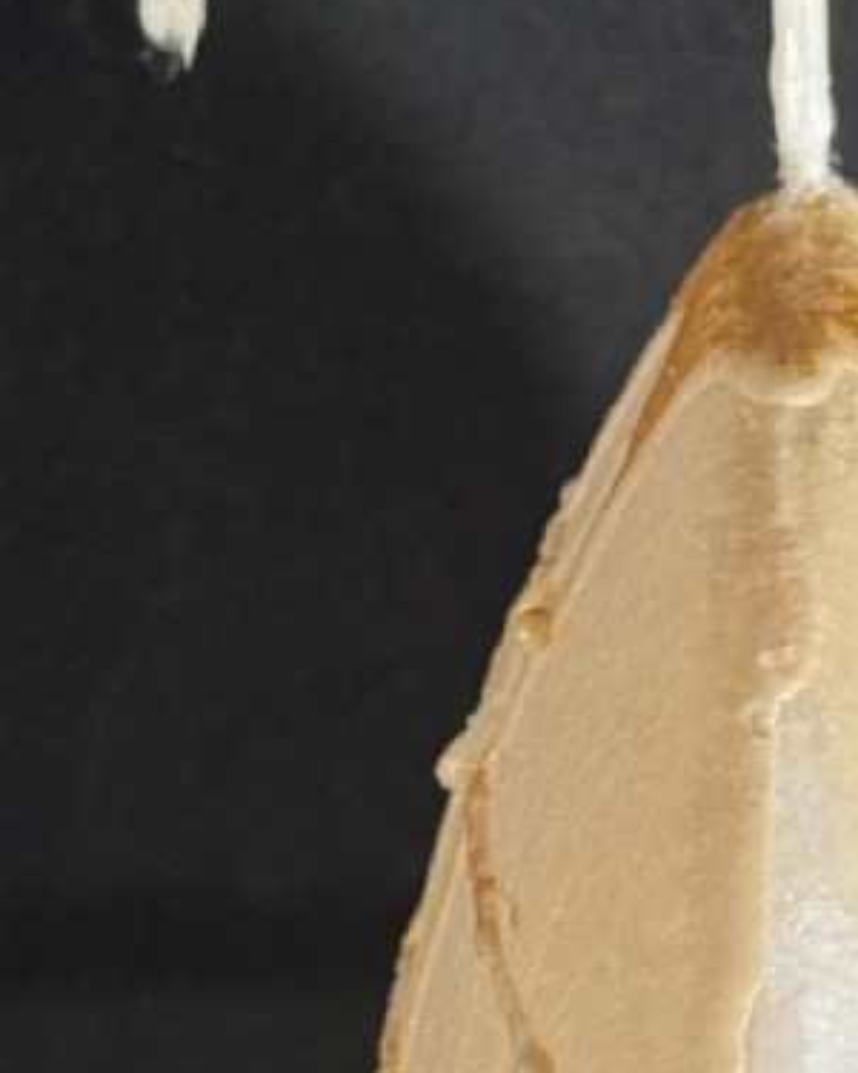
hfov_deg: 9.6
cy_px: 1173
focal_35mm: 160
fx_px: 5079
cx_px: 775
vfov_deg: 11.9
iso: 160
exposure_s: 1/59
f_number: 1.78
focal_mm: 6.76
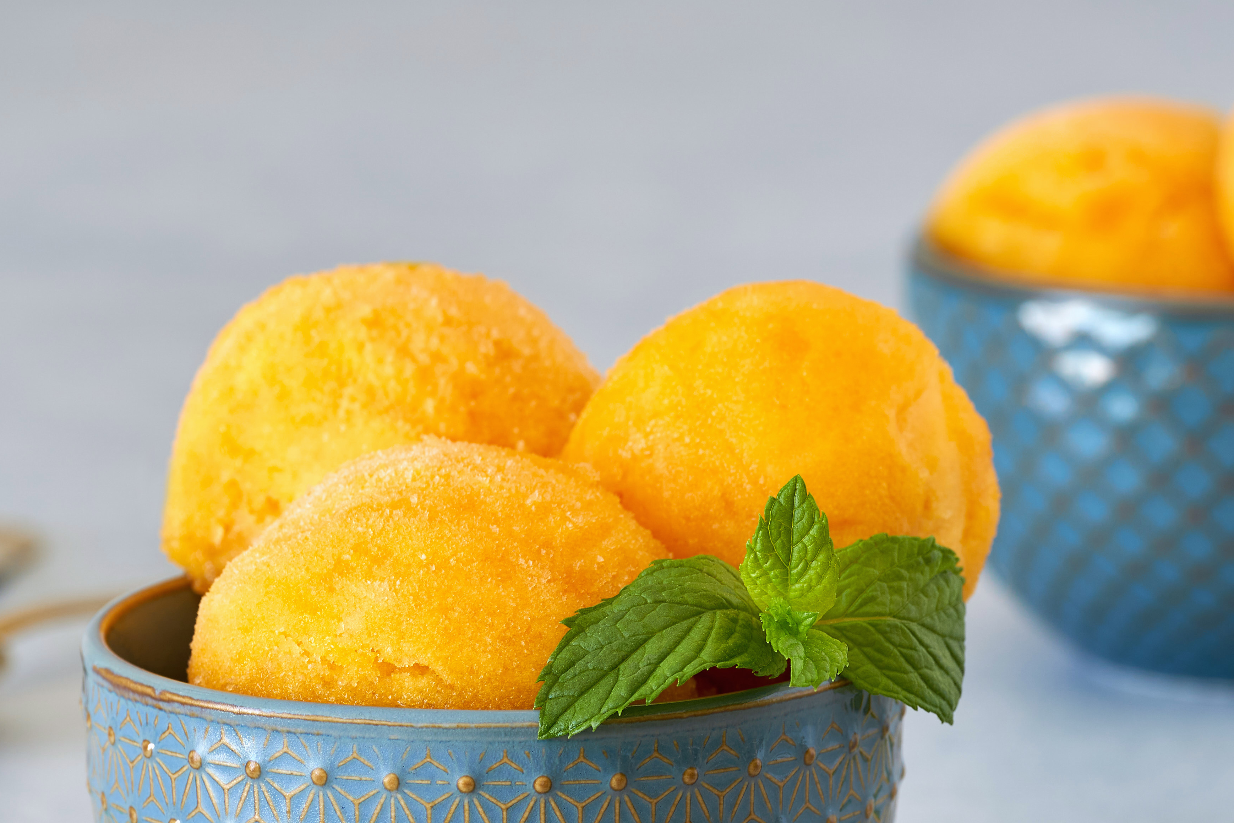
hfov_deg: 7.6
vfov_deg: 5.1
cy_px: 650
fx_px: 9318
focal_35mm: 272
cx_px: 683
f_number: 6.3
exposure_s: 1/10
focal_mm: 105
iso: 100
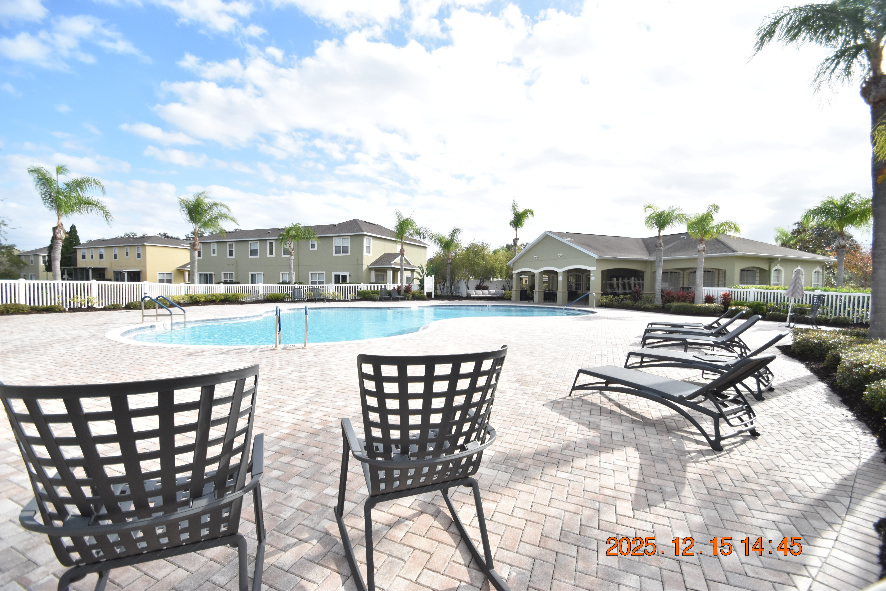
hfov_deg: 100.4
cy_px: 296
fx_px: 369
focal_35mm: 15
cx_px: 443
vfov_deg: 77.3
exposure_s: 1/4000
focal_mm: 10
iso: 800
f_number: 3.5
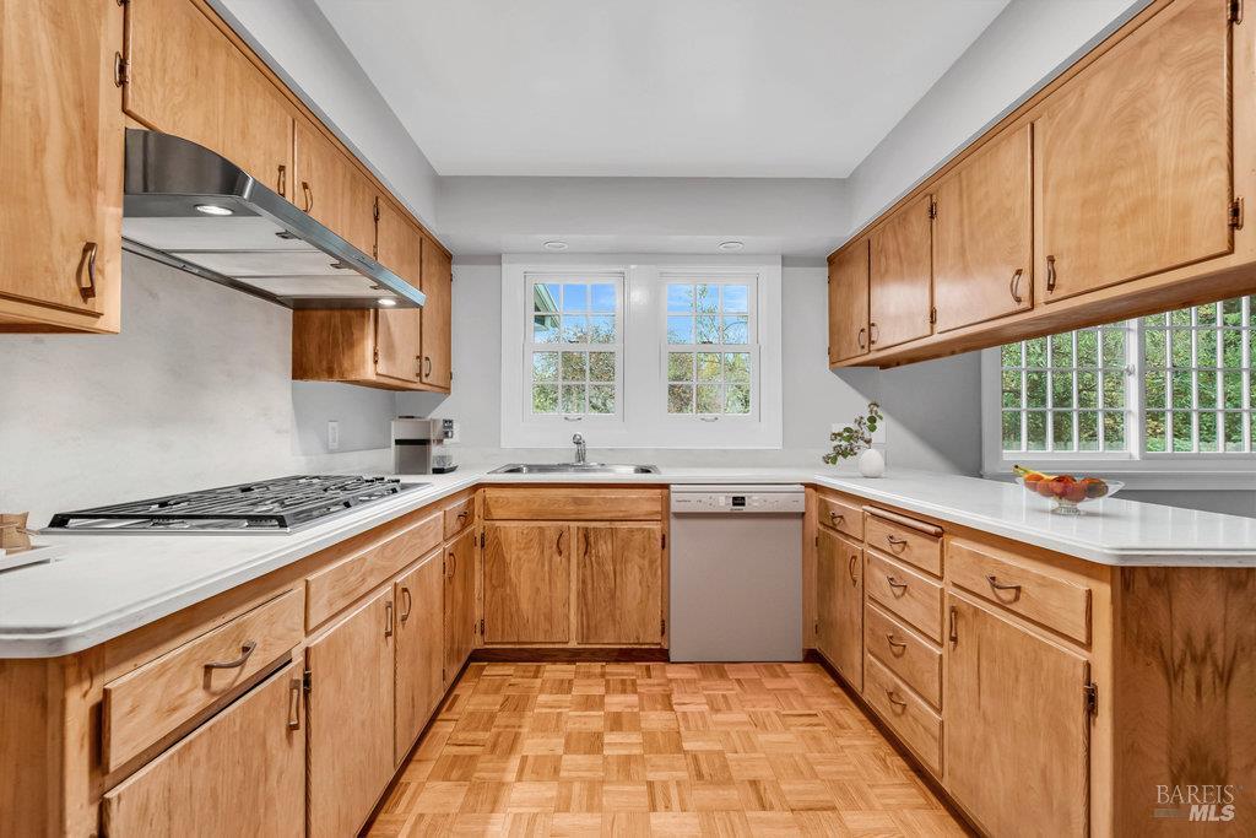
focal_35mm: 15
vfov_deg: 77.3
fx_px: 523
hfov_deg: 100.4
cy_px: 419
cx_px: 628
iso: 100
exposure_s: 1/10
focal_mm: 10
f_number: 8
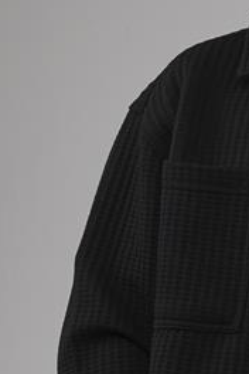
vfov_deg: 6.3
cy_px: 207
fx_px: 3403
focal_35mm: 328
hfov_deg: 4.2
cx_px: 303
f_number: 8
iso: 80
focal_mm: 69
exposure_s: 1/160
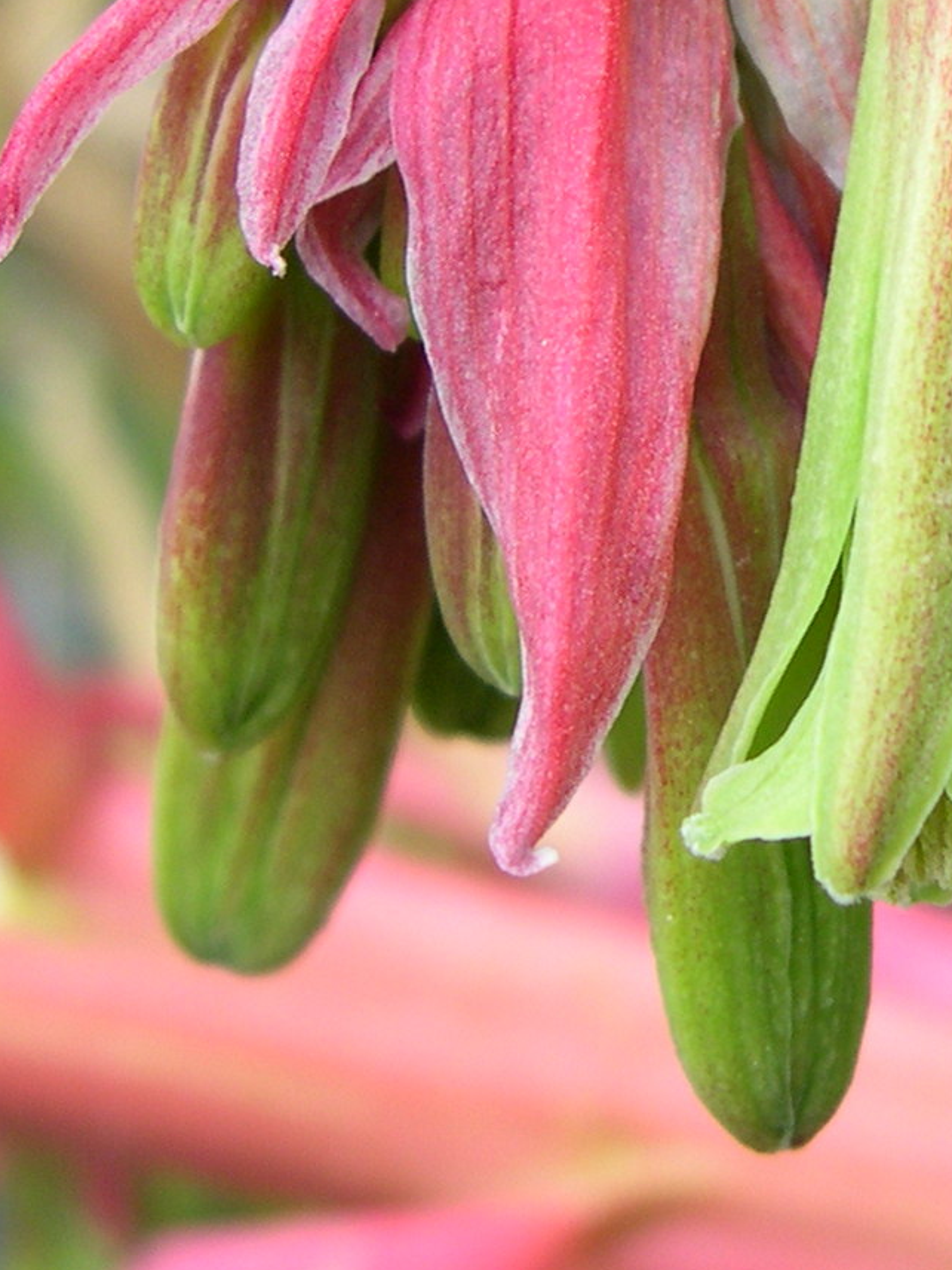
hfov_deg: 20.6
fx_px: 2603
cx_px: 719
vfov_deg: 26.9
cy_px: 282
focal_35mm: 71
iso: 100
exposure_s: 1/342
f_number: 2.8
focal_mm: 8
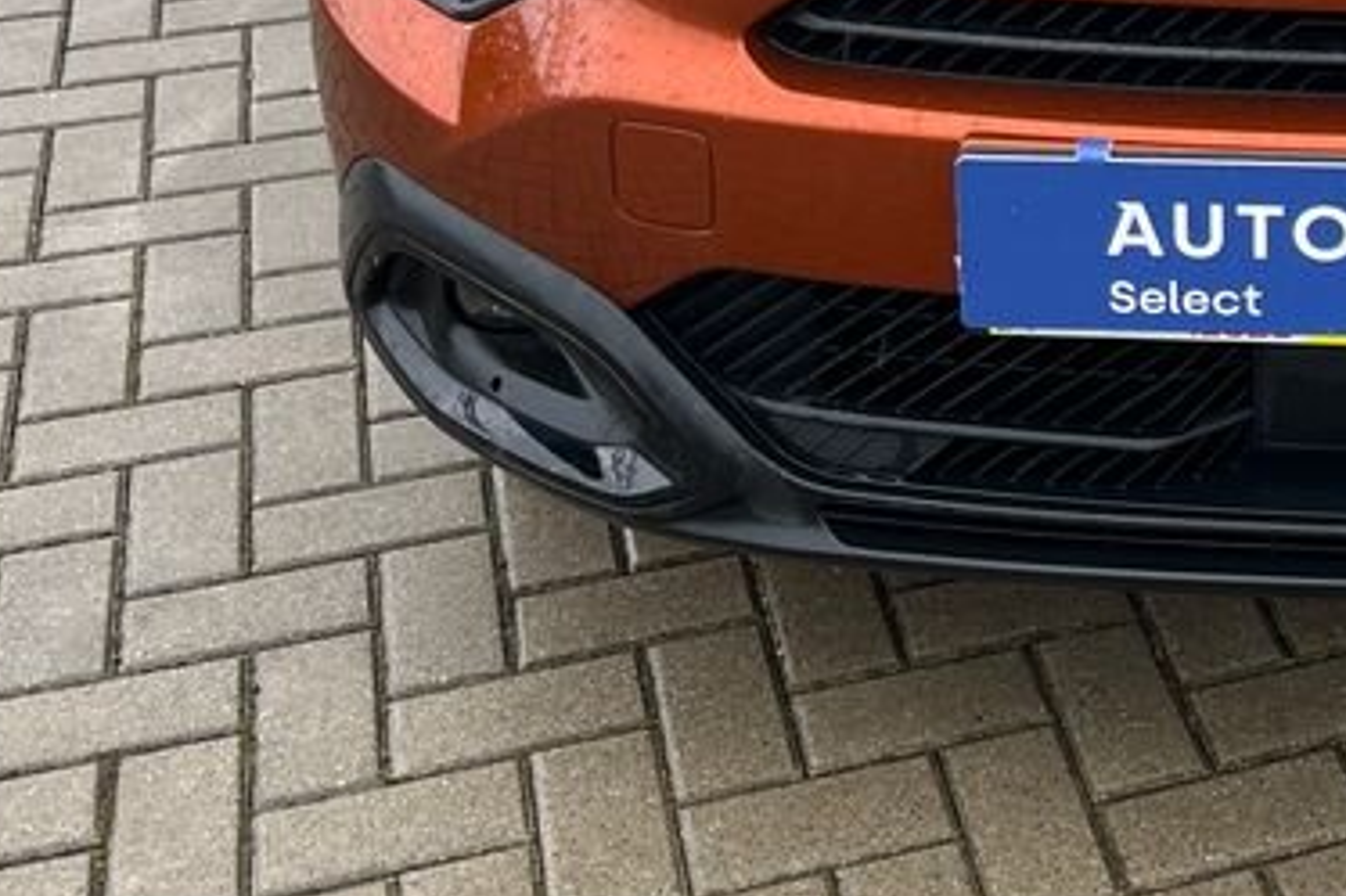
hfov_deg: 26.0
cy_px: -381
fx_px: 2765
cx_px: 1328
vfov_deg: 16.9
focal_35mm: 74
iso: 50
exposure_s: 1/121
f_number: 1.6
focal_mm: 5.1
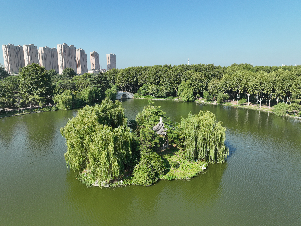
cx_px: 150
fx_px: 209
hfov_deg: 71.6
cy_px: 113
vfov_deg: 56.8
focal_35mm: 24
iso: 130
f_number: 2.8
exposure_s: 1/1250
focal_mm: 12.29
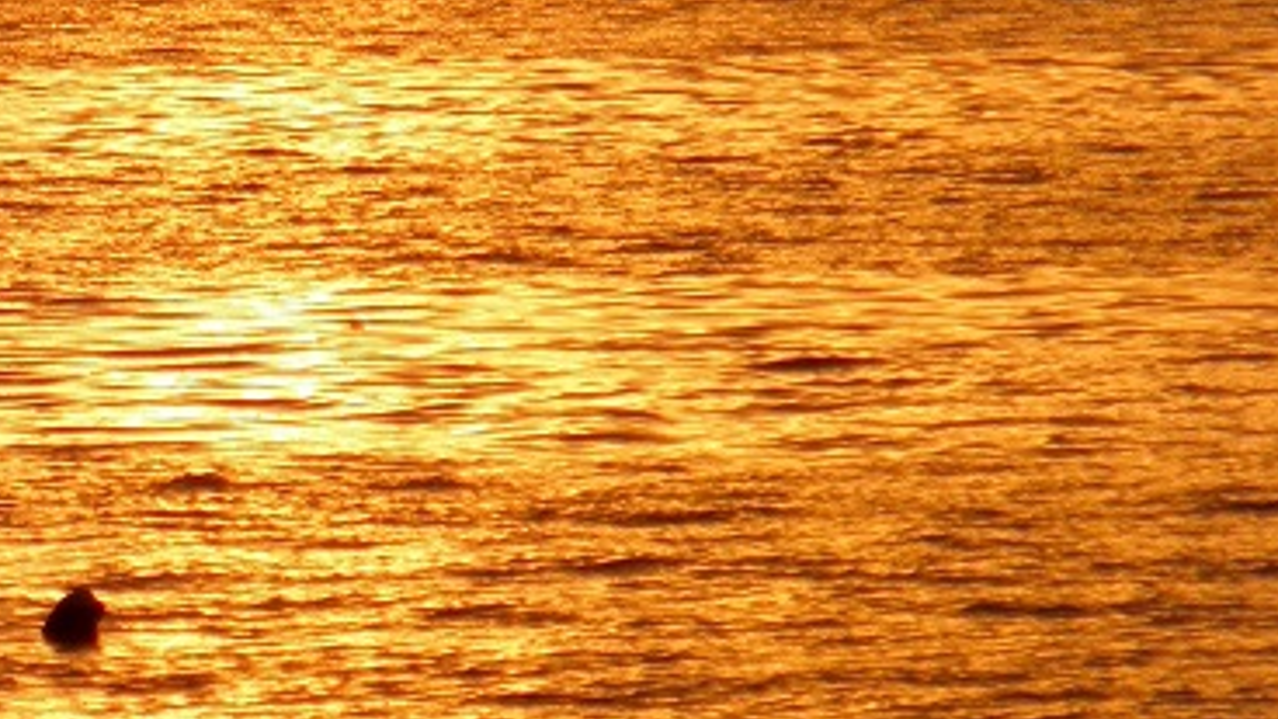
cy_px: 76
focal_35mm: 581
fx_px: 19689
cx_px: -313
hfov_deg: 3.7
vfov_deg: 2.1
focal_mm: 35
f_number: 5.9
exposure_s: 1/200
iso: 64
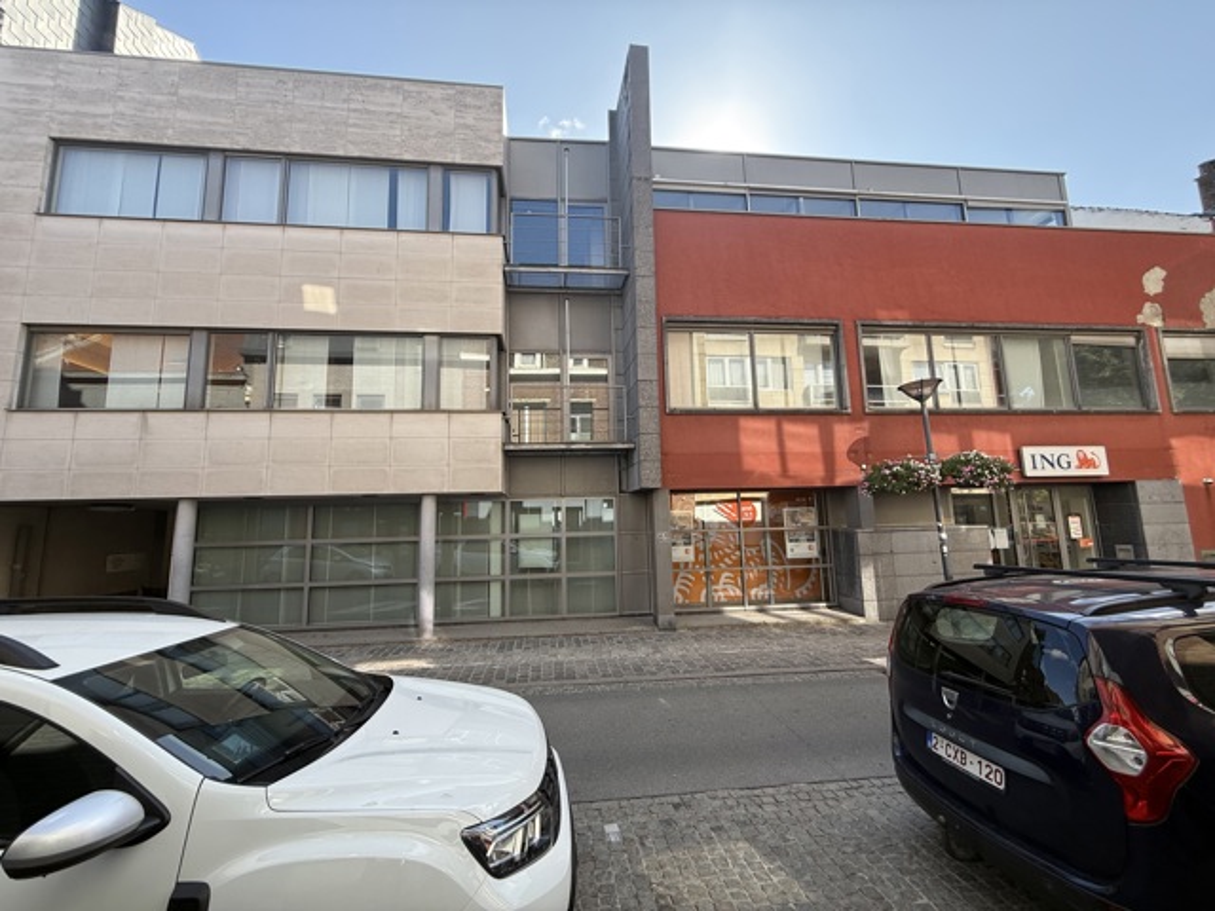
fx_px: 491
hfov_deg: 102.1
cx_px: 608
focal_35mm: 14
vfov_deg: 85.7
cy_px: 456
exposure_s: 1/370
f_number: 2.2
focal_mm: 2.22
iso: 50
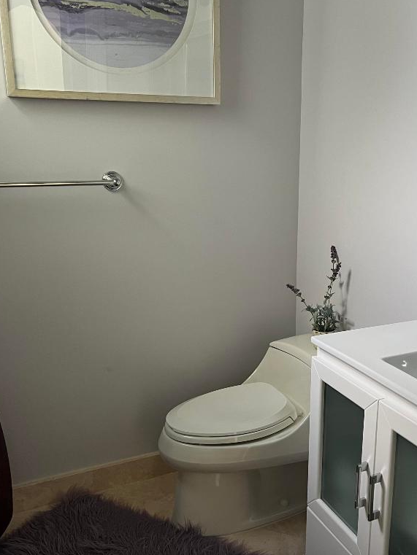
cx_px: 272
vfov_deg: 52.6
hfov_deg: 40.3
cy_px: 276
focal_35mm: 35
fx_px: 562
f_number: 1.5
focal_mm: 5.7
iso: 125
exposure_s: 1/85
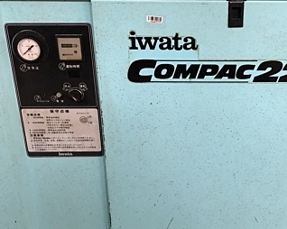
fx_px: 467
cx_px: 192
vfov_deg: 27.5
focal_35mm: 55
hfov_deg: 33.9
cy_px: 142
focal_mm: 3.99
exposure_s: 1/17
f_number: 1.8
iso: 40
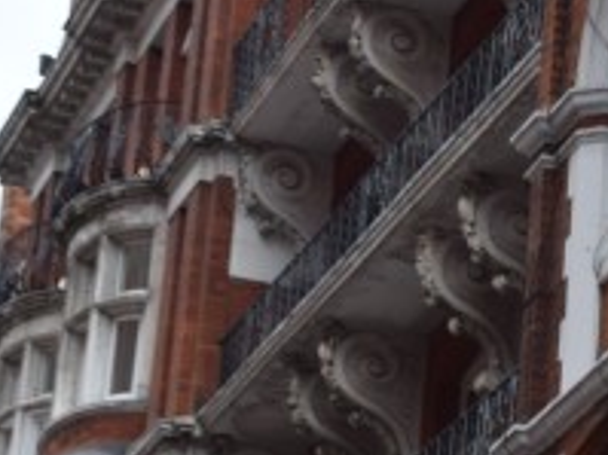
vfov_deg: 8.0
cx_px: 516
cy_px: 299
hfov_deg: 10.6
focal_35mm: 185
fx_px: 3256
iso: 400
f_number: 6.3
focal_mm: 25
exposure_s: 1/160
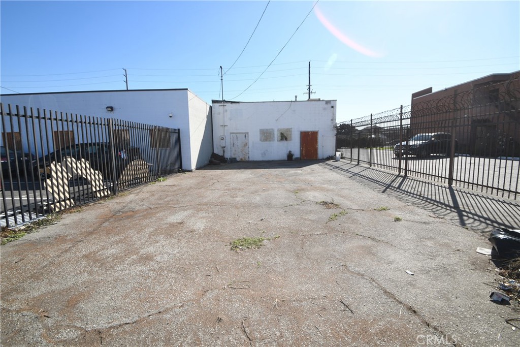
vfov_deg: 77.3
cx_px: 260
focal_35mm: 15
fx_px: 217
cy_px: 174
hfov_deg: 100.4
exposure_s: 1/250
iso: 100
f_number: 8
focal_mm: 10
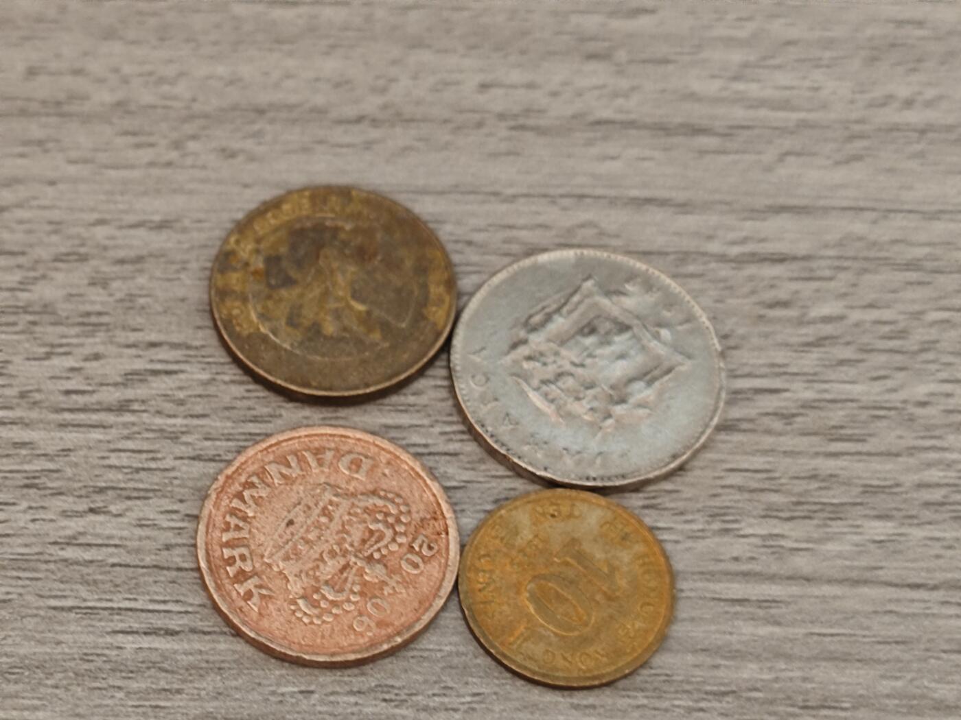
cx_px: 480
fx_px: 2082
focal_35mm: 75
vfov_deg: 19.6
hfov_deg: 26.0
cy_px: 360
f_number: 1.9
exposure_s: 1/33.9
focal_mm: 8.7
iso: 640
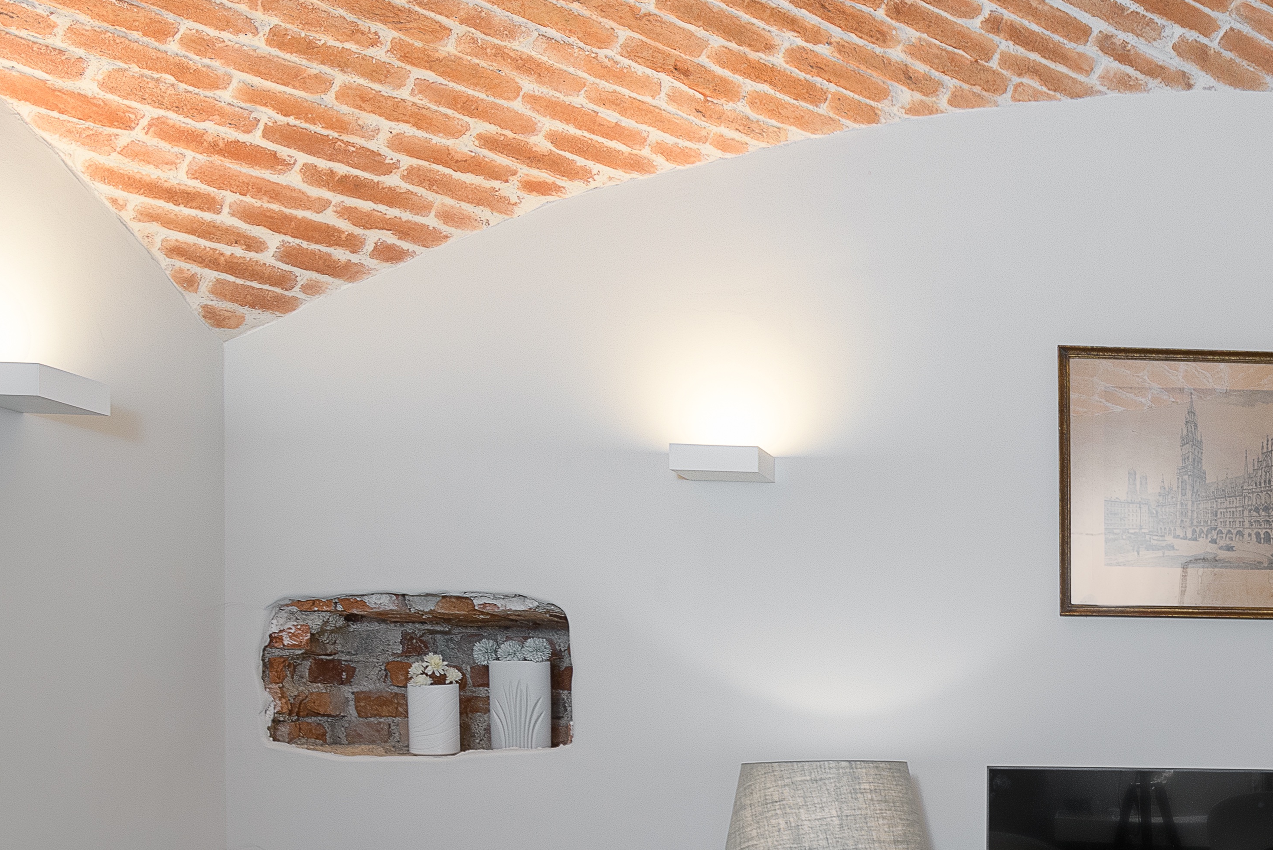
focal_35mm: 45
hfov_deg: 38.2
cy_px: 723
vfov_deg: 29.0
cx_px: 1307
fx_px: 1592
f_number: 9
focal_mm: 16
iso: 80
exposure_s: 1/20
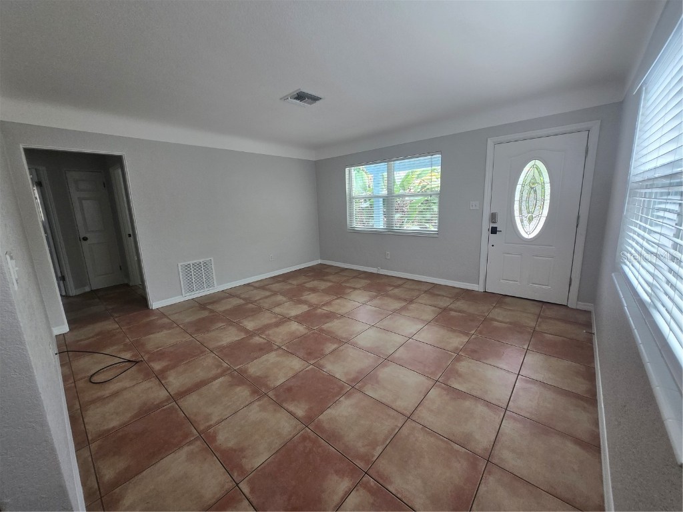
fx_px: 256
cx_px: 342
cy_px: 256
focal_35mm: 13
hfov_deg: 106.2
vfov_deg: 89.9
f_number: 2.2
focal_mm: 1.7
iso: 64
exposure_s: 1/60
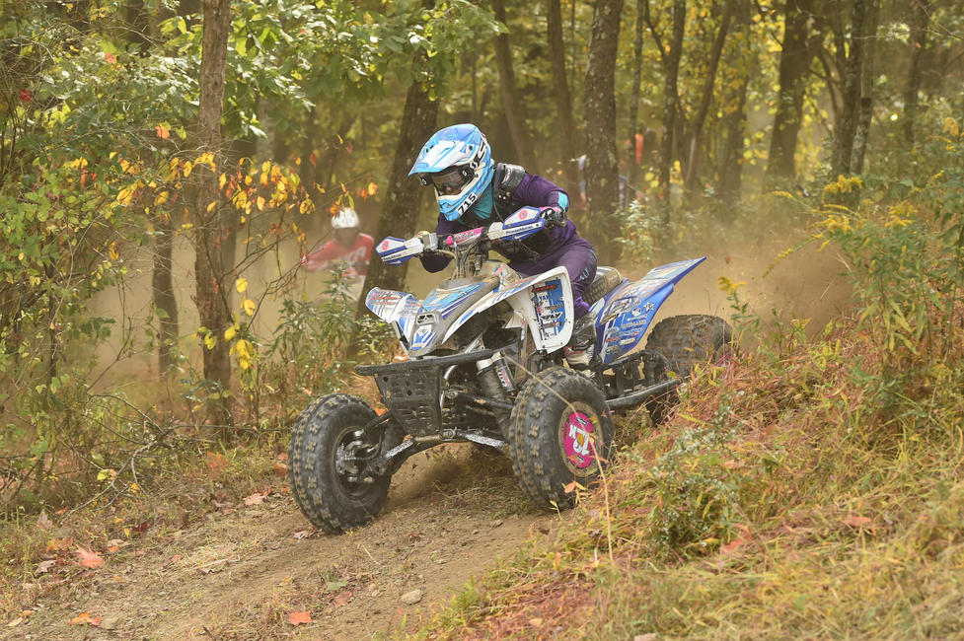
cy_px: 320
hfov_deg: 20.0
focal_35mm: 102
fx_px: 2729
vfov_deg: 13.4
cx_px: 482
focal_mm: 102
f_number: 5.6
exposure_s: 1/1000
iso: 800
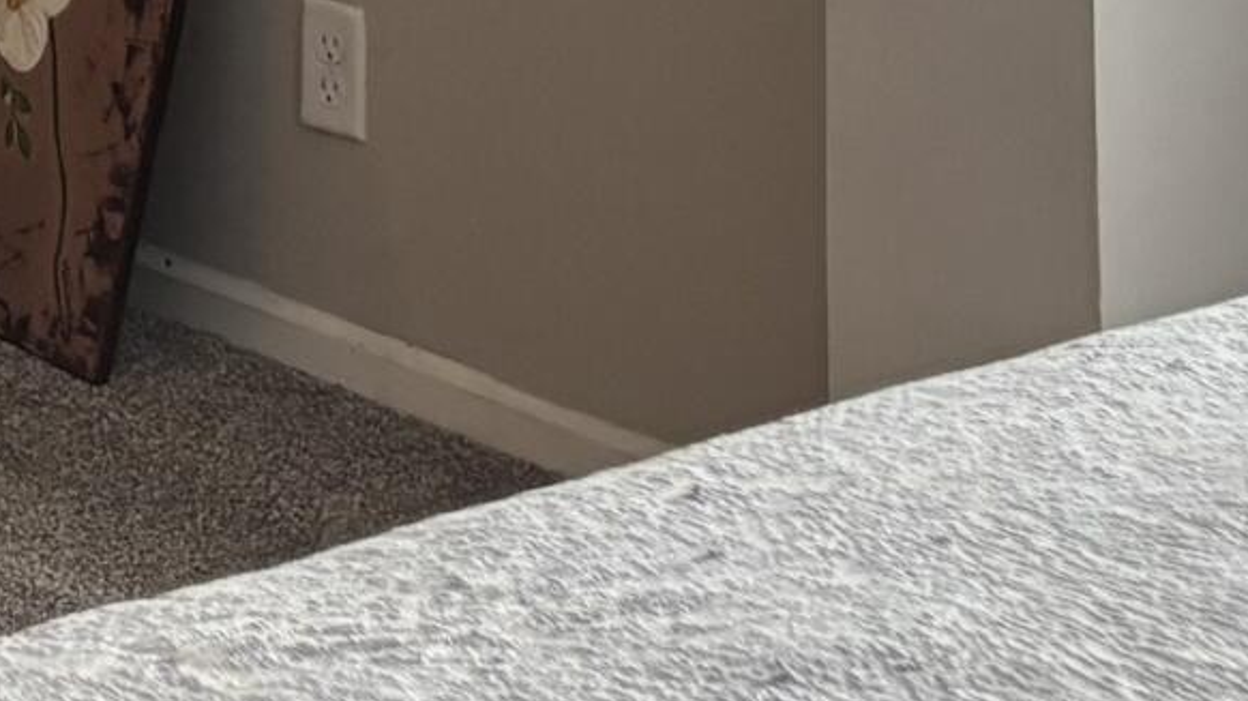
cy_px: -1366
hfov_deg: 13.6
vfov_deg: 7.4
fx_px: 4830
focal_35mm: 146
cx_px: -811
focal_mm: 5.96
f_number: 1.6
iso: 320
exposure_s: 1/60
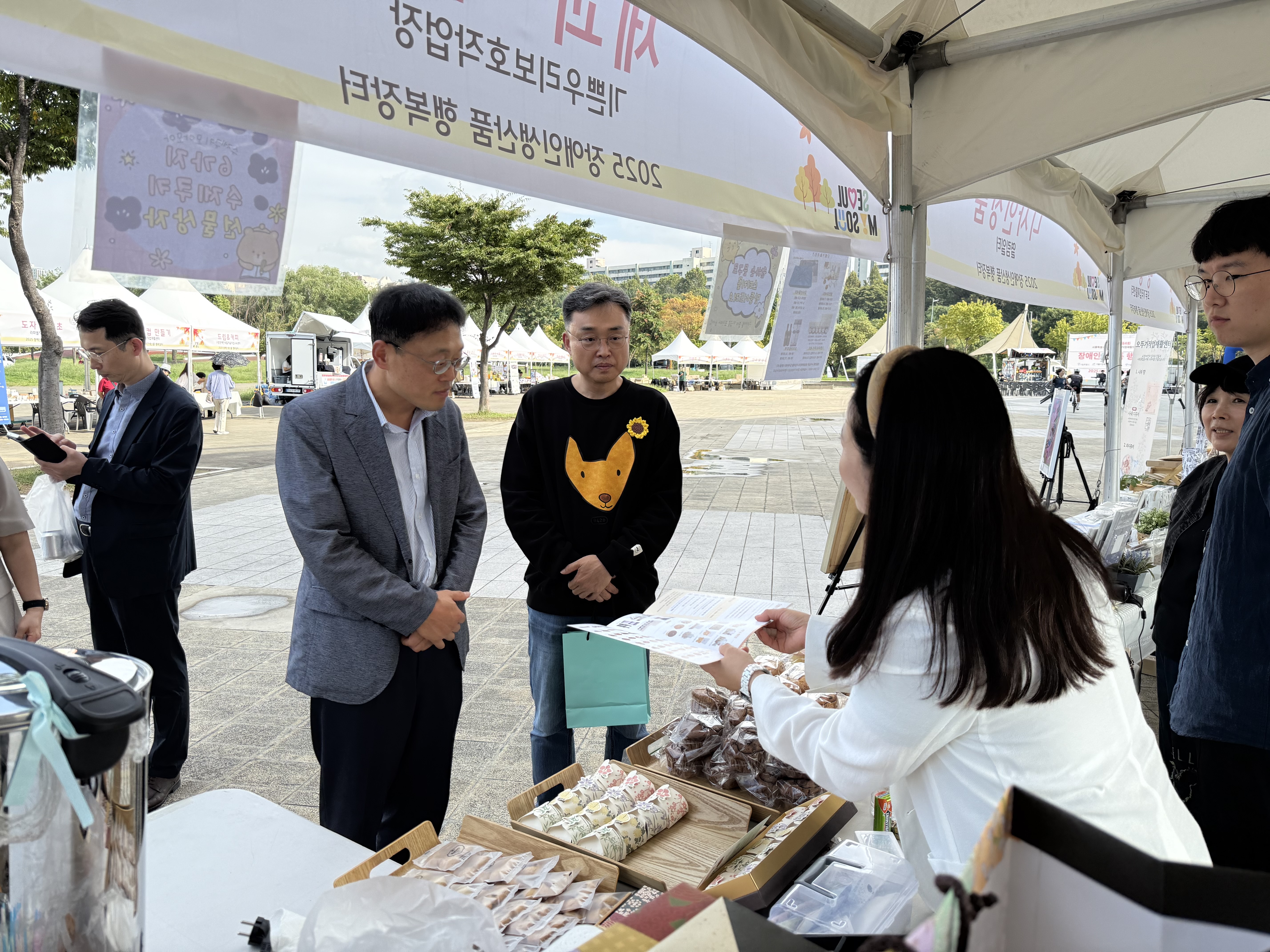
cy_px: 476
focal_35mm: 24
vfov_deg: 56.8
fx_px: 881
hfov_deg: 71.6
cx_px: 635
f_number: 1.78
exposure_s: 1/2232
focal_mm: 6.76
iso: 100
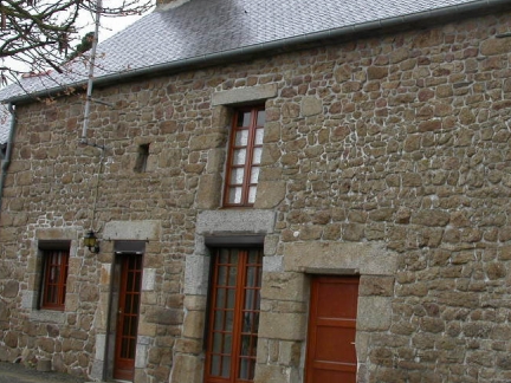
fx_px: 886
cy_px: 162
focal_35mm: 60
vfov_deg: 24.4
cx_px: 383
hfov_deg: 31.6
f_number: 6
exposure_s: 1/167
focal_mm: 7.85
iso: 100
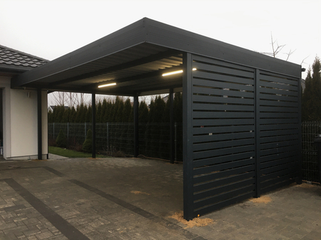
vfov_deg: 48.2
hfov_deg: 61.7
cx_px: 160
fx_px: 269
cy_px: 120
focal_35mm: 29
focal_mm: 4.15
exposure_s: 1/33
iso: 32
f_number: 2.2
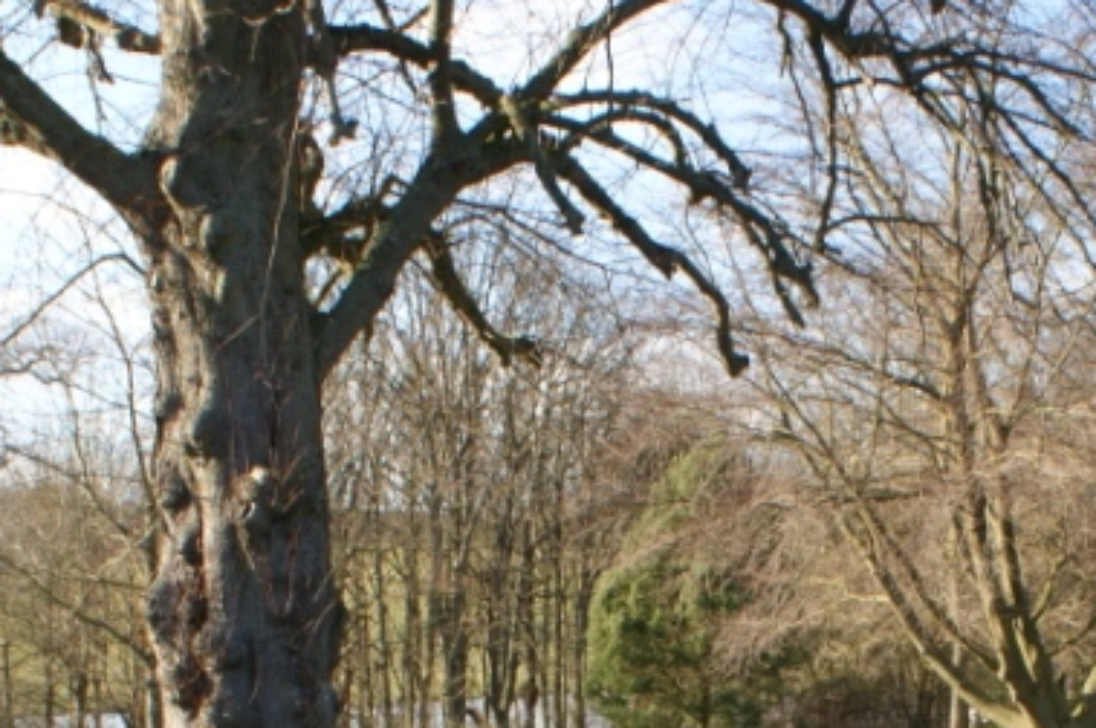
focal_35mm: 81
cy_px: 894
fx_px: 2464
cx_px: 752
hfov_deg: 24.9
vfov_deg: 16.1
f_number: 8
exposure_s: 1/60
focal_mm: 20
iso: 100
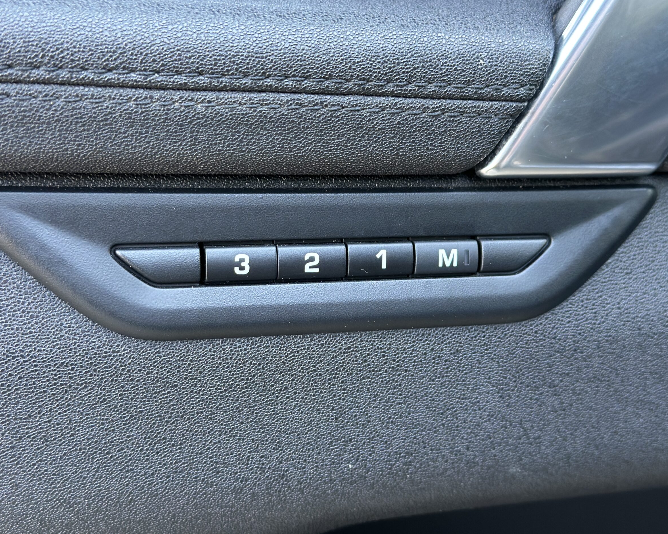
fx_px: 1008
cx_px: 343
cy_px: 262
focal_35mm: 51
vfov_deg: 29.7
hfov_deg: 36.7
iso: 250
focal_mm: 6.86
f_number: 1.78
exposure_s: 1/60
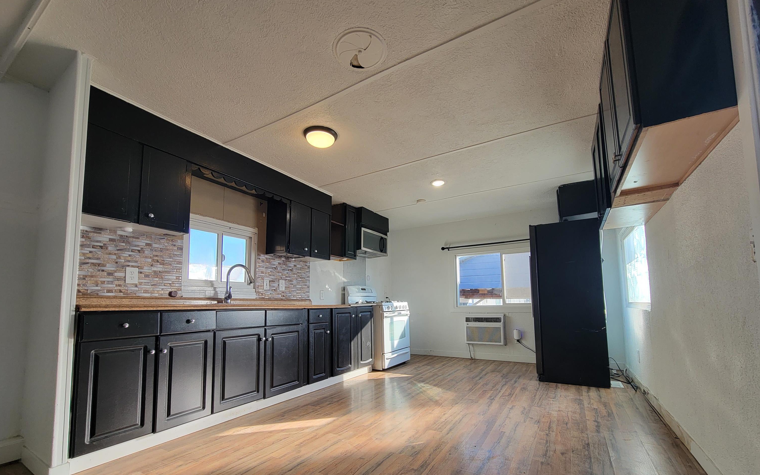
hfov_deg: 105.3
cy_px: 280
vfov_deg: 77.9
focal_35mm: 14
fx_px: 290
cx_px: 376
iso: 80
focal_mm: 2.2
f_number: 2.2
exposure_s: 1/120
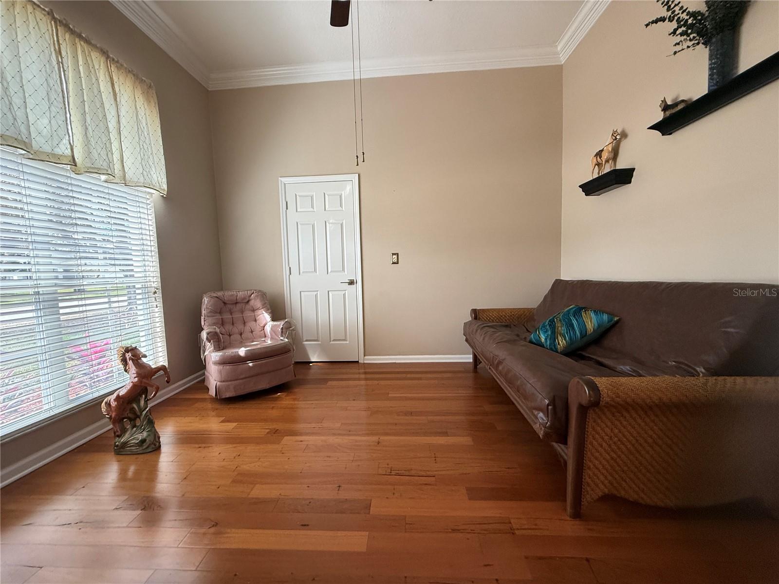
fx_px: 315
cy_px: 292
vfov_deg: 85.7
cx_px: 390
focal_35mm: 14
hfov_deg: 102.1
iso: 320
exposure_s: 1/120
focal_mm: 2.22
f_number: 2.2
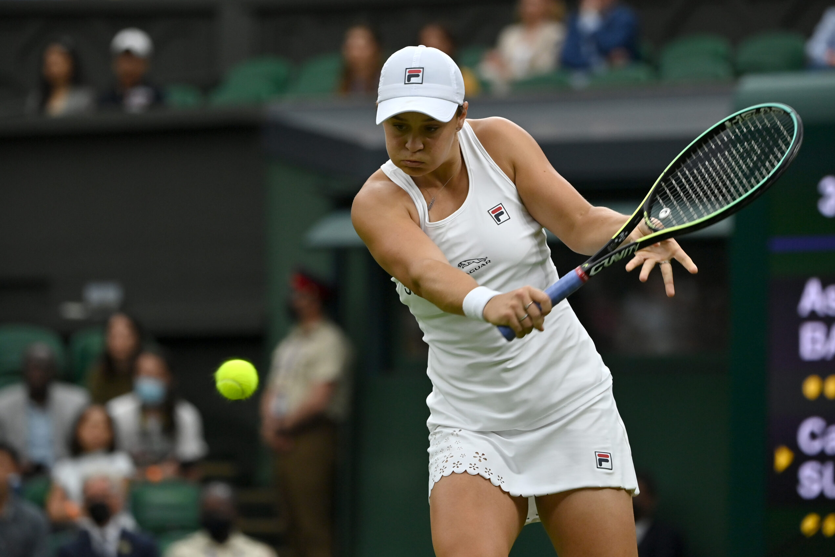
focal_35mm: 211
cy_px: 278
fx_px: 4894
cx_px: 417
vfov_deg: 6.5
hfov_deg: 9.8
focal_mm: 210
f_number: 4
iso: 1250
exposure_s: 1/1600
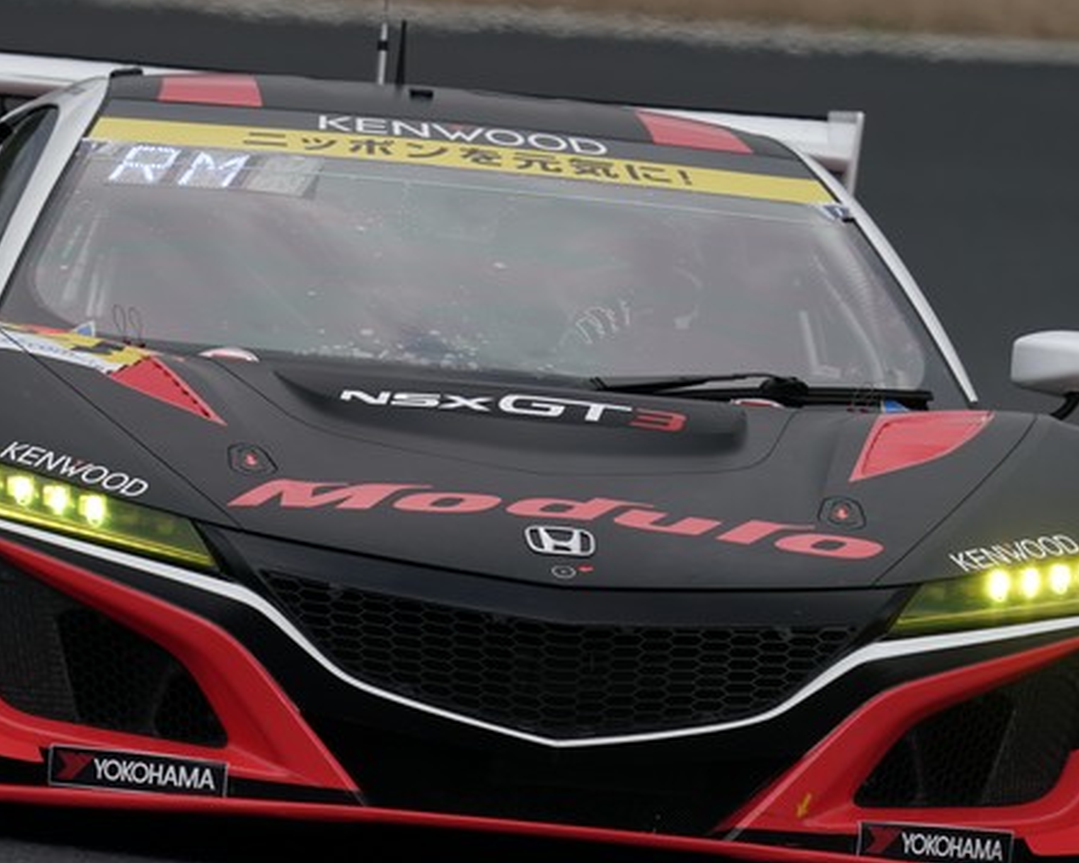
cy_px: 440
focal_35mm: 751
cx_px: 324
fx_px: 23988
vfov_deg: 2.1
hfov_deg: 2.6
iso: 200
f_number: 6.3
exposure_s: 1/800
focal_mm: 496
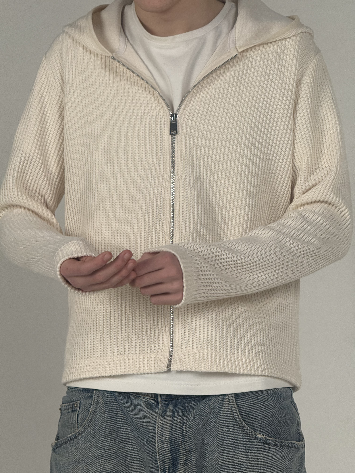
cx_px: 178
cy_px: 236
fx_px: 1641
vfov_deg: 16.4
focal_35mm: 120
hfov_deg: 12.3
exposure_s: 1/99
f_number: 2.8
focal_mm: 15.66
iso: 80
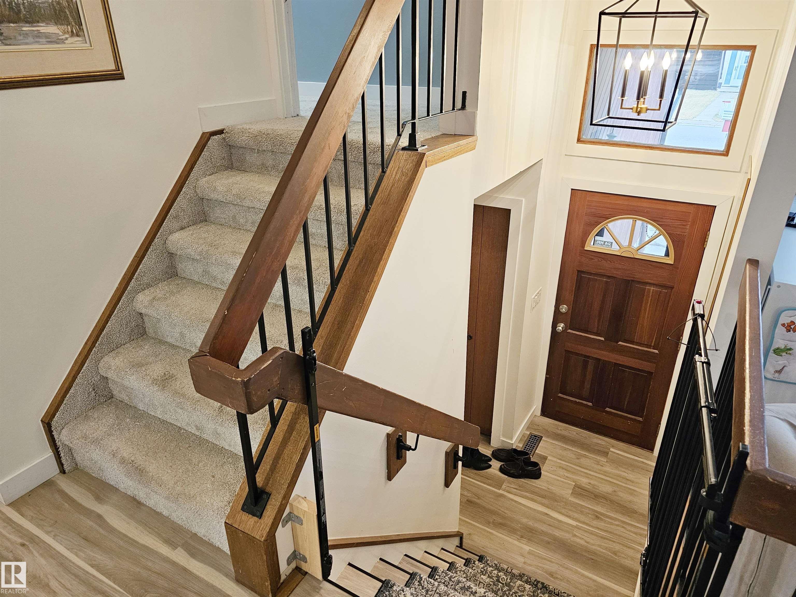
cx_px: 398
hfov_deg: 73.9
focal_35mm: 23
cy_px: 298
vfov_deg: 58.9
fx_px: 529
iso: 400
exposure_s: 1/120
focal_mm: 6.3
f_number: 1.7
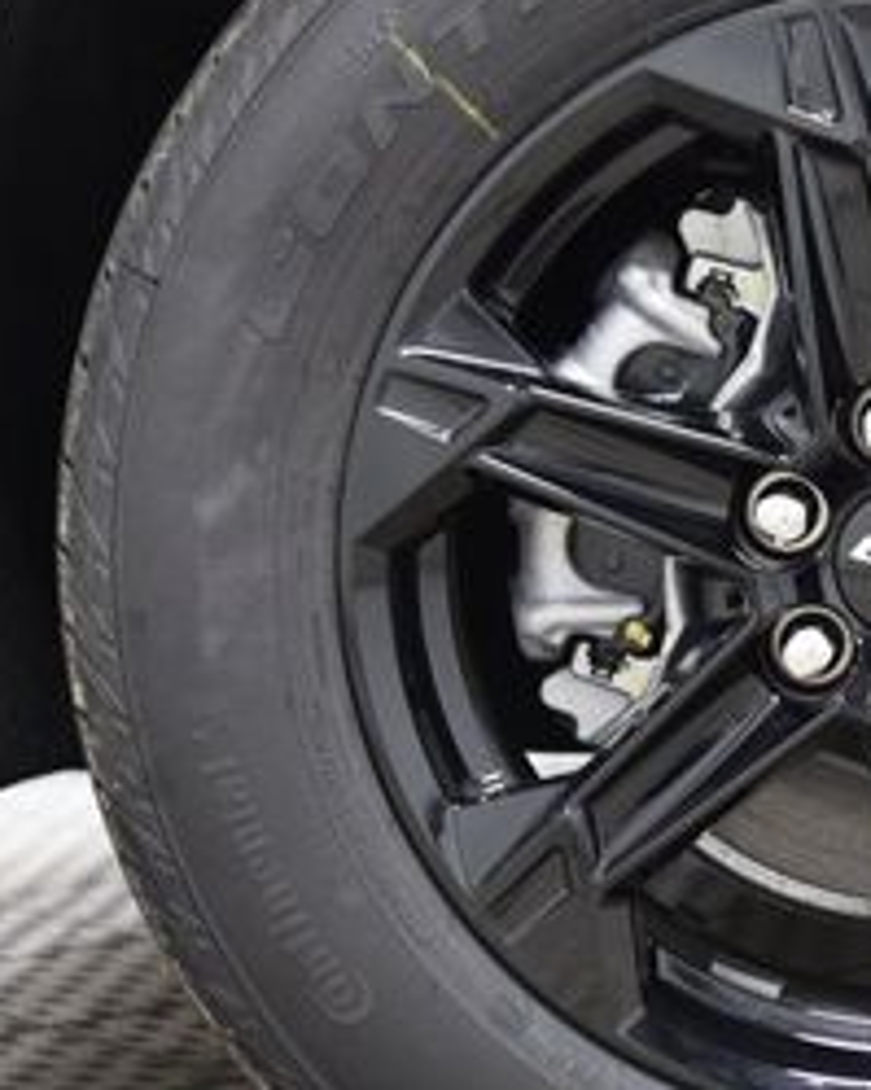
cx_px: 928
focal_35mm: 152
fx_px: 4901
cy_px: 558
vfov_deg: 12.7
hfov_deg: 10.1
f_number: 2.8
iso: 1600
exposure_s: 1/60
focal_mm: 42
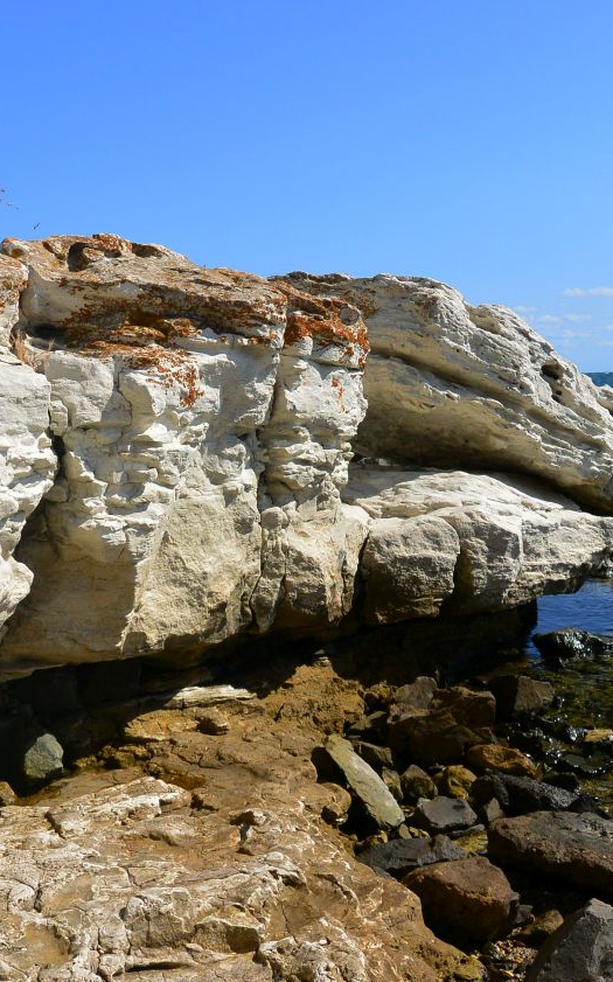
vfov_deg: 44.4
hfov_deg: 28.5
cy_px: 487
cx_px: 358
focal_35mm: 45
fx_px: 1204
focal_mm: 11
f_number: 5.6
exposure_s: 1/1600
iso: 160
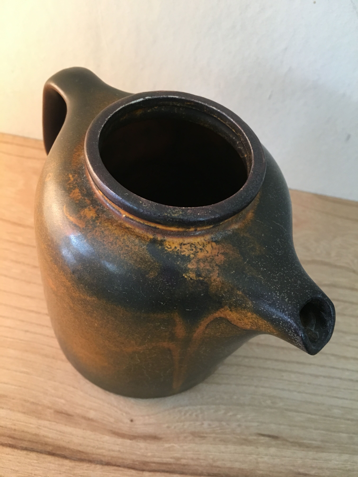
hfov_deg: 48.2
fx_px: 400
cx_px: 179
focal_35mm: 29
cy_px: 238
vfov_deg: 61.7
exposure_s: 1/33
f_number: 2.2
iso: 160
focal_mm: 4.15
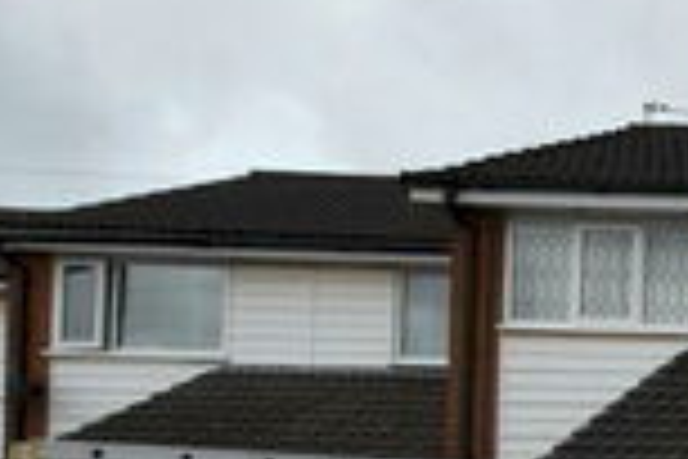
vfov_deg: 17.3
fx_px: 1439
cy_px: 551
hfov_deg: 16.4
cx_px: 1529
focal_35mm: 75
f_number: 6.3
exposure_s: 1/160
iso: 100
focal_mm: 11
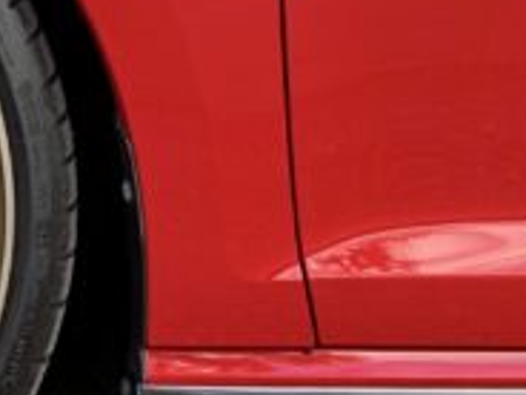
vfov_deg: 14.5
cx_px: -283
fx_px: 1504
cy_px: -67
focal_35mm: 99
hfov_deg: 17.6
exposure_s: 1/347
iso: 25
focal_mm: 4.25
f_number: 1.8
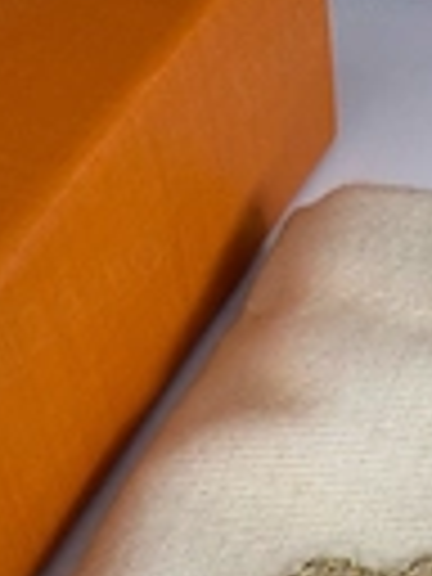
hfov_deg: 19.0
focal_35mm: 75
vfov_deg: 23.1
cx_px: 459
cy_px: 747
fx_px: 1248
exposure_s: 1/99
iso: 50
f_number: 2.2
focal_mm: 2.22
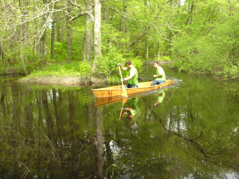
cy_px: 90
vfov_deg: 40.7
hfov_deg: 52.6
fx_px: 242
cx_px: 120
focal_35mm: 35
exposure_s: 1/125
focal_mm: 8.9
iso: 50
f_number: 2.8
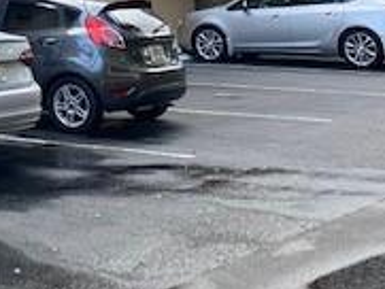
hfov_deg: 19.3
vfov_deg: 14.4
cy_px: -208
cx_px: -145
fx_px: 1024
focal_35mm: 92
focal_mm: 4.25
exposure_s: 1/508
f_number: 1.8
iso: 32
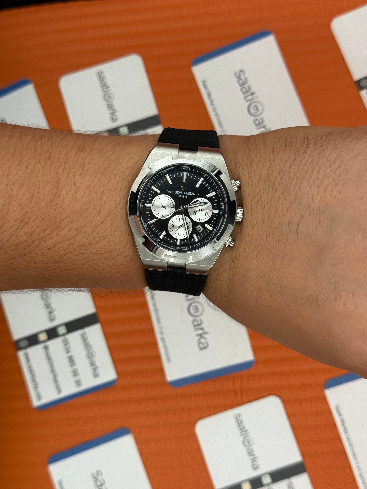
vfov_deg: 39.7
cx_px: 184
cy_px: 244
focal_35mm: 48
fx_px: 679
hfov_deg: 30.3
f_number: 1.78
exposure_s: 1/895
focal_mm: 6.76
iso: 80
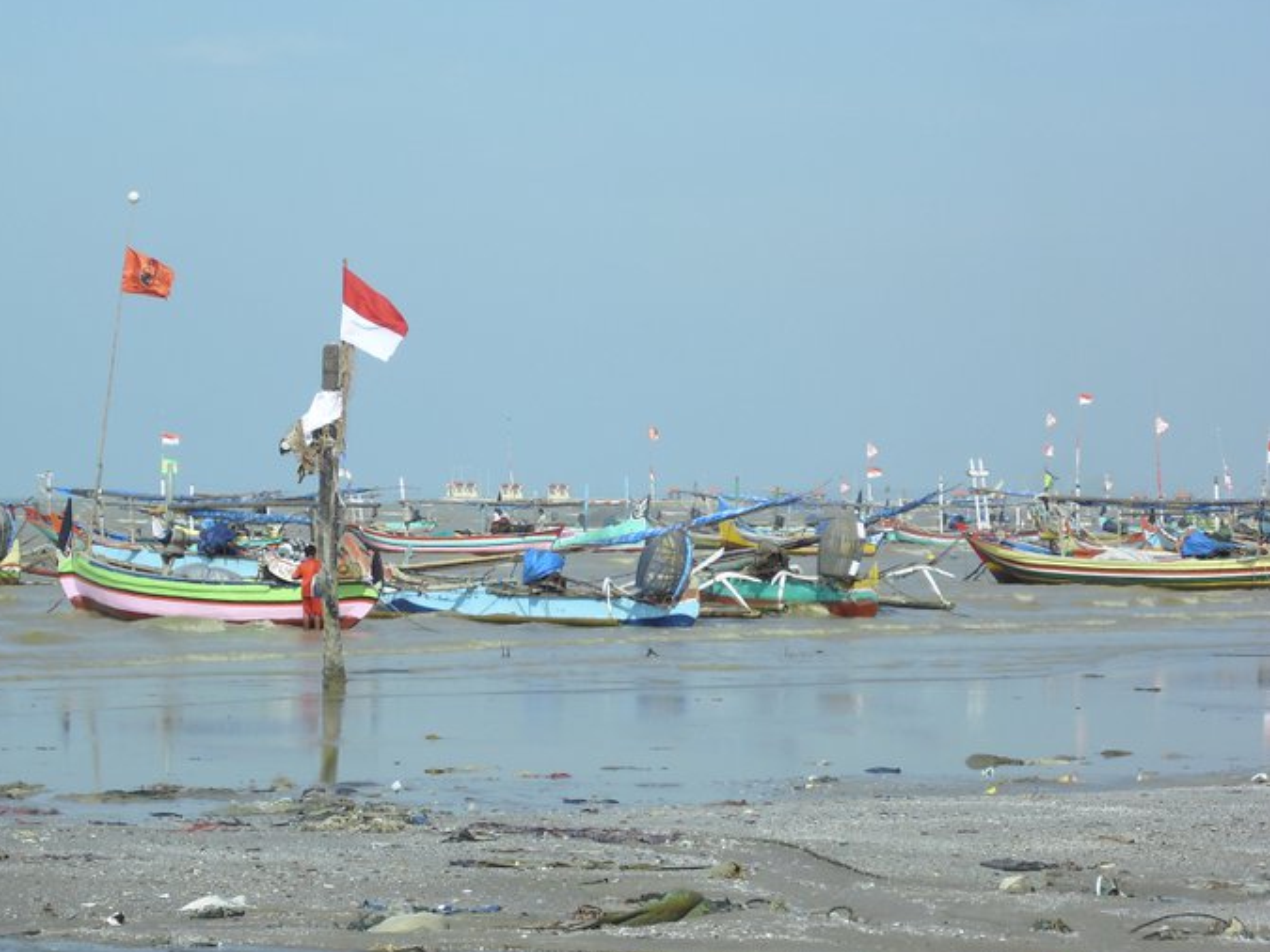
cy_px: 491
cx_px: 529
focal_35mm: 134
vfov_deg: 11.1
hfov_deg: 14.7
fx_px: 4915
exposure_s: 1/800
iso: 100
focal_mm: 18.6
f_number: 5.2
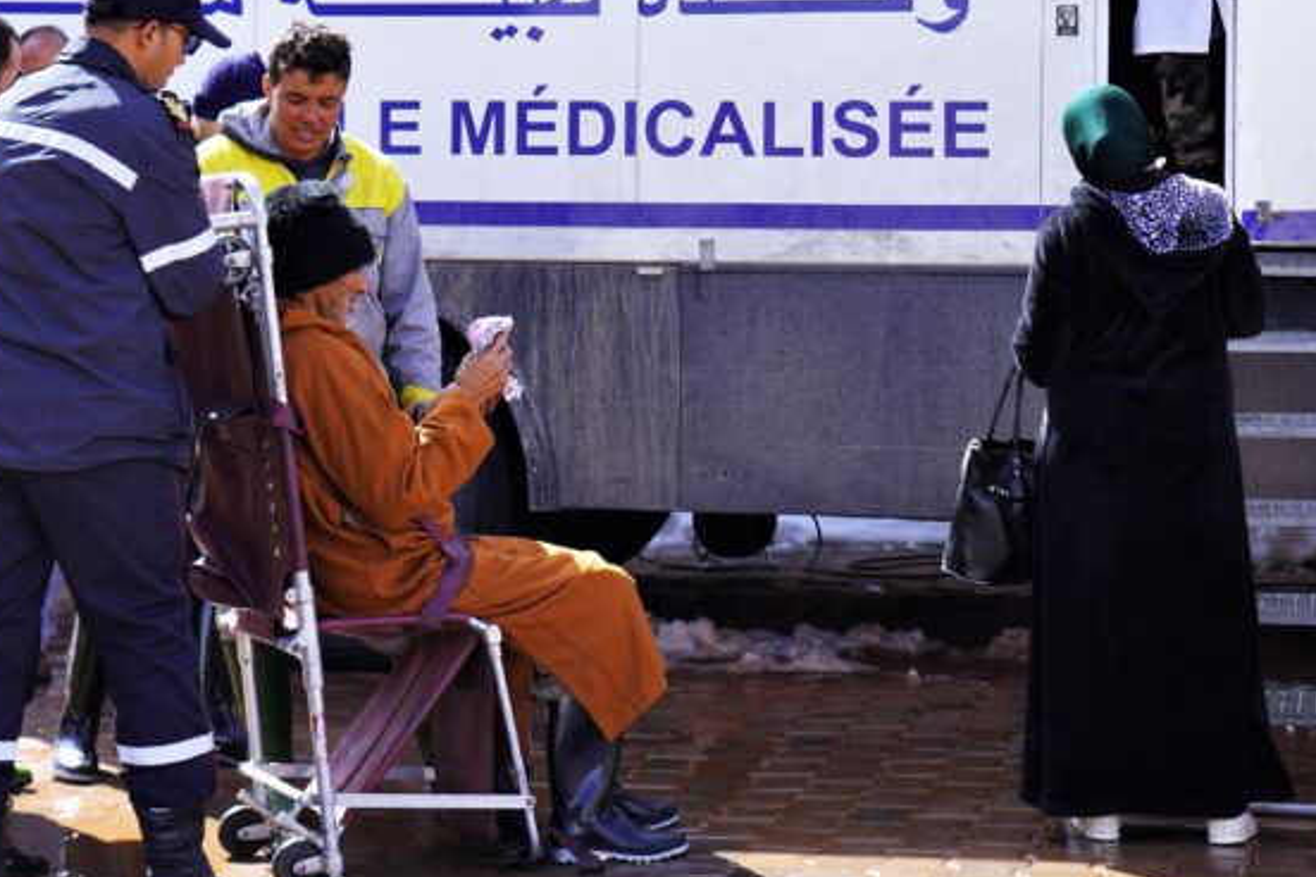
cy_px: 154
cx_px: 689
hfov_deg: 26.6
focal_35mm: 76
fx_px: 2778
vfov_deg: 17.8
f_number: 5
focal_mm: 41
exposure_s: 1/320
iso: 100
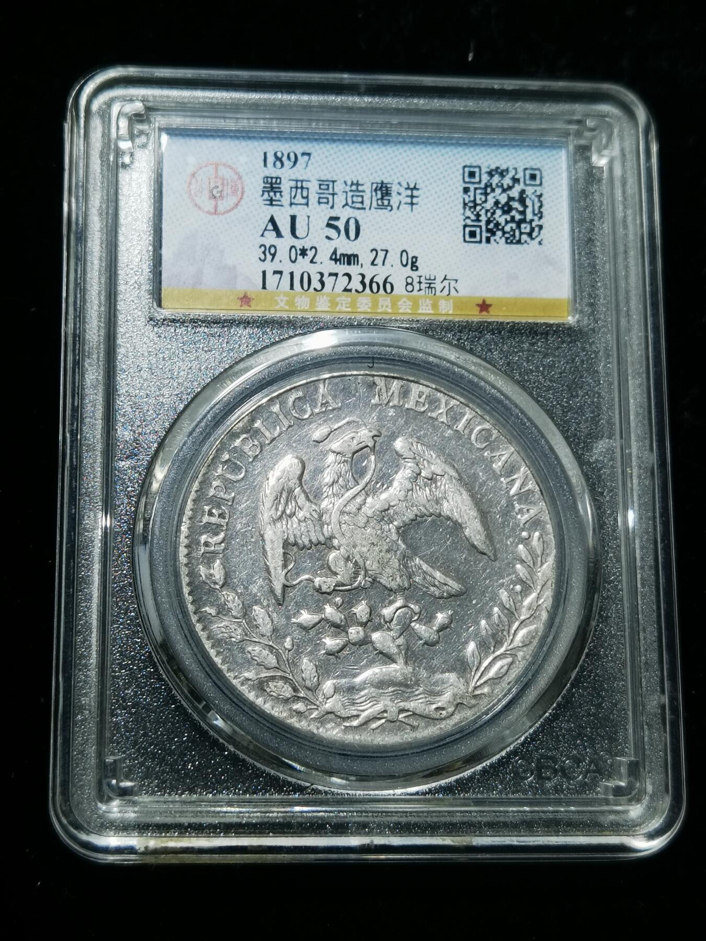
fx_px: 1822
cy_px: 470
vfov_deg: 29.0
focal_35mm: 67
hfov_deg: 21.9
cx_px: 353
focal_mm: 6.67
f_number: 1.9
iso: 80
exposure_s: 1/100
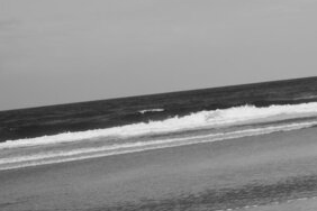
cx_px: 612
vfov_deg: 9.2
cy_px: 47
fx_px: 1312
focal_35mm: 149
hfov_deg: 12.3
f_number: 2.2
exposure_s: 1/8000
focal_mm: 35
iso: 100
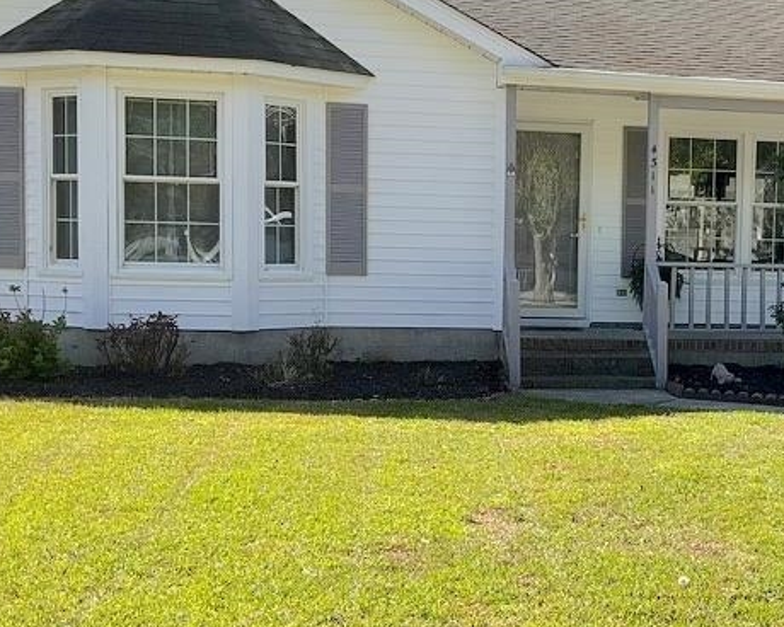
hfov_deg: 29.0
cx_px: 682
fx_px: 1462
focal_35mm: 63
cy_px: 349
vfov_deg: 24.2
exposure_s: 1/1121
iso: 25
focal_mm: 3
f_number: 1.8
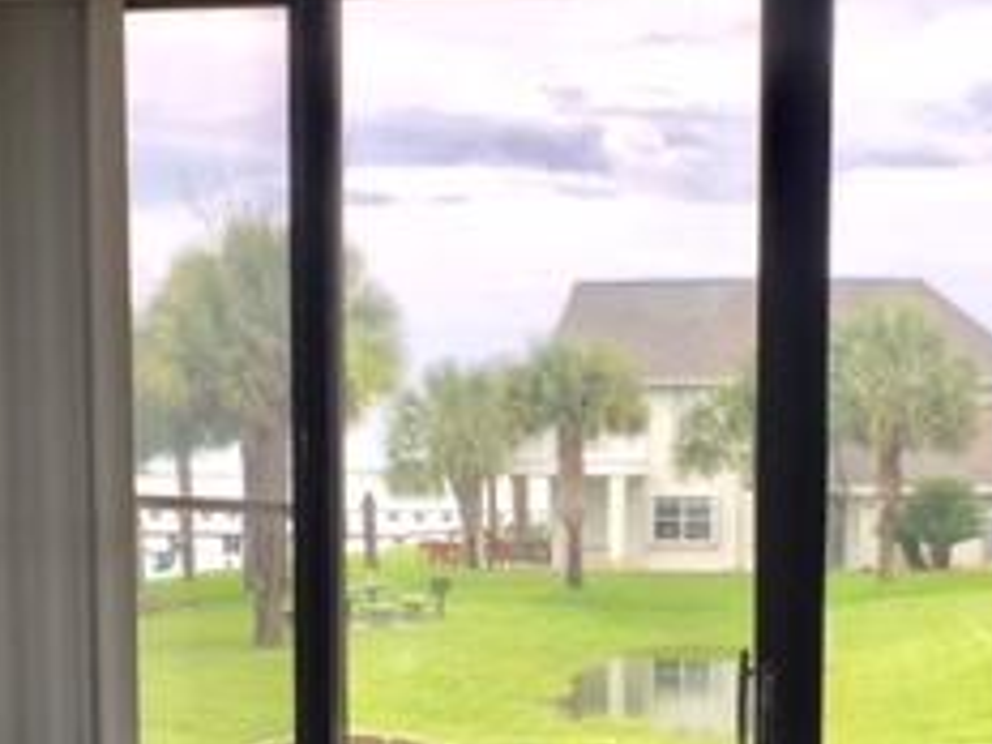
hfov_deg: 24.3
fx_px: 2293
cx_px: 650
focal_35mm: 80
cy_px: 748
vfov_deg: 18.0
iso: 32
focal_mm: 4.15
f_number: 2.2
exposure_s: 1/638
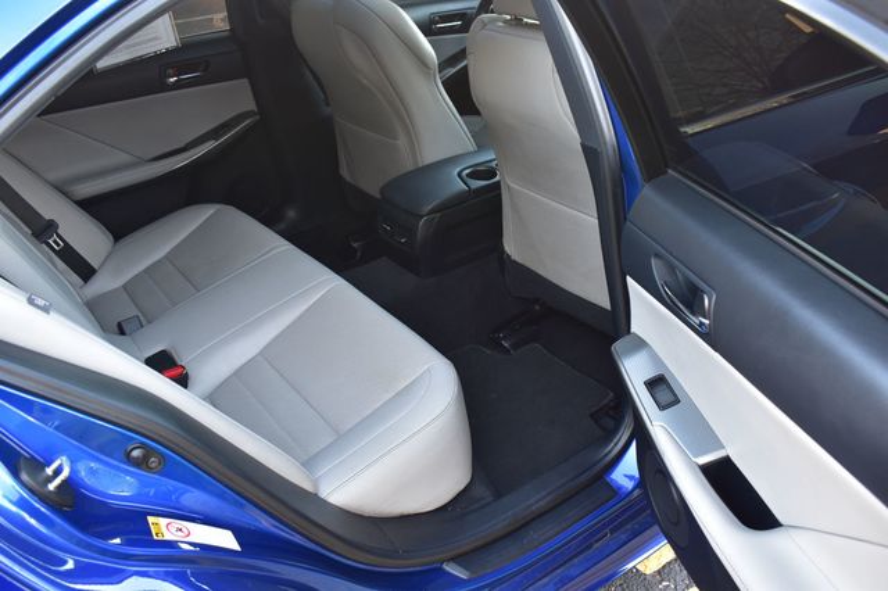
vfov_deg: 41.7
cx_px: 444
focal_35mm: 32
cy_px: 296
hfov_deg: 59.5
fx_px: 777
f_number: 7.1
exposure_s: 1/25
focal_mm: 21
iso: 400
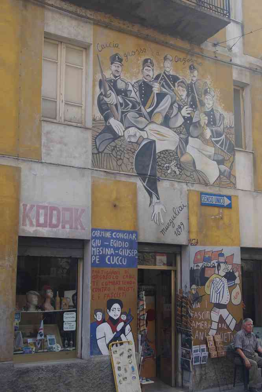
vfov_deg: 40.0
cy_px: 196
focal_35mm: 50
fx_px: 540
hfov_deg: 27.3
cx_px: 131
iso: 400
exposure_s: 1/60
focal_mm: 33
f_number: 6.3
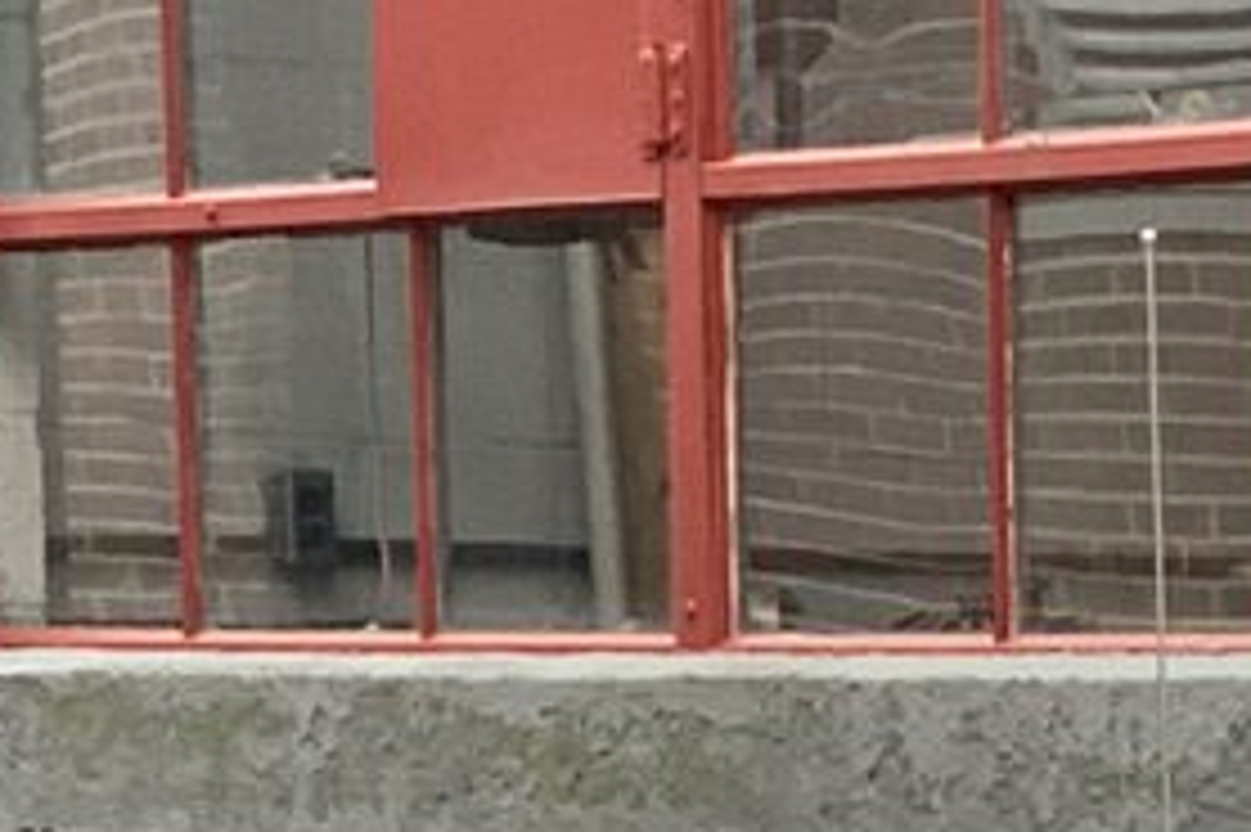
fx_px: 10800
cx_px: 2092
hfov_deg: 6.5
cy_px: 2141
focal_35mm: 311
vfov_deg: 4.3
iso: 125
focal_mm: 6
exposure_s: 1/108
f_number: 2.4
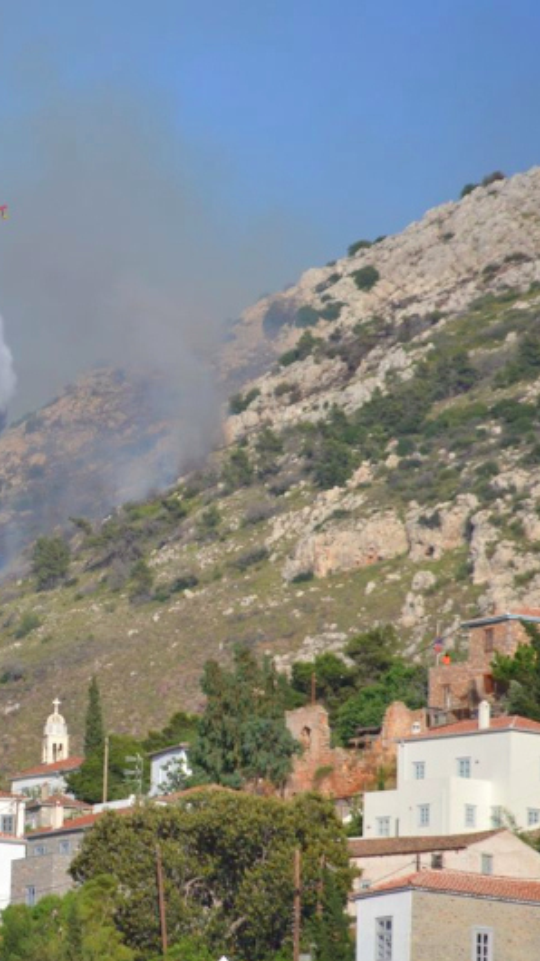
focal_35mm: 474
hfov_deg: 2.6
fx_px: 12070
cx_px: 4
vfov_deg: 4.6
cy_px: 481
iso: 360
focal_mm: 200
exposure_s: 1/2000
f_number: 6.3
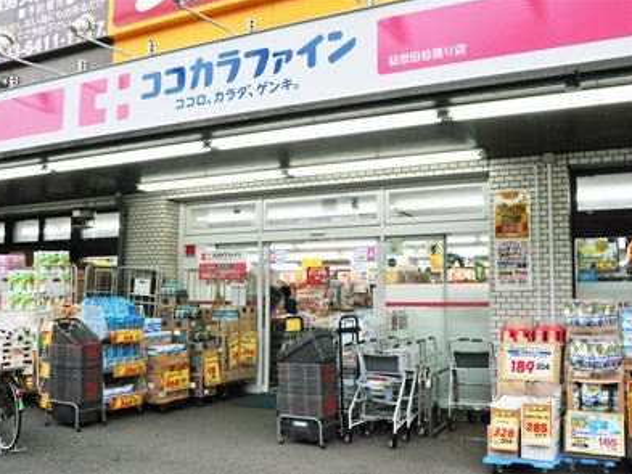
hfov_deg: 55.3
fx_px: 603
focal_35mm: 33
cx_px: 343
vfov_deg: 43.0
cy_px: 237
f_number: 8
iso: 1000
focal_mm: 20
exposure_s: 1/400
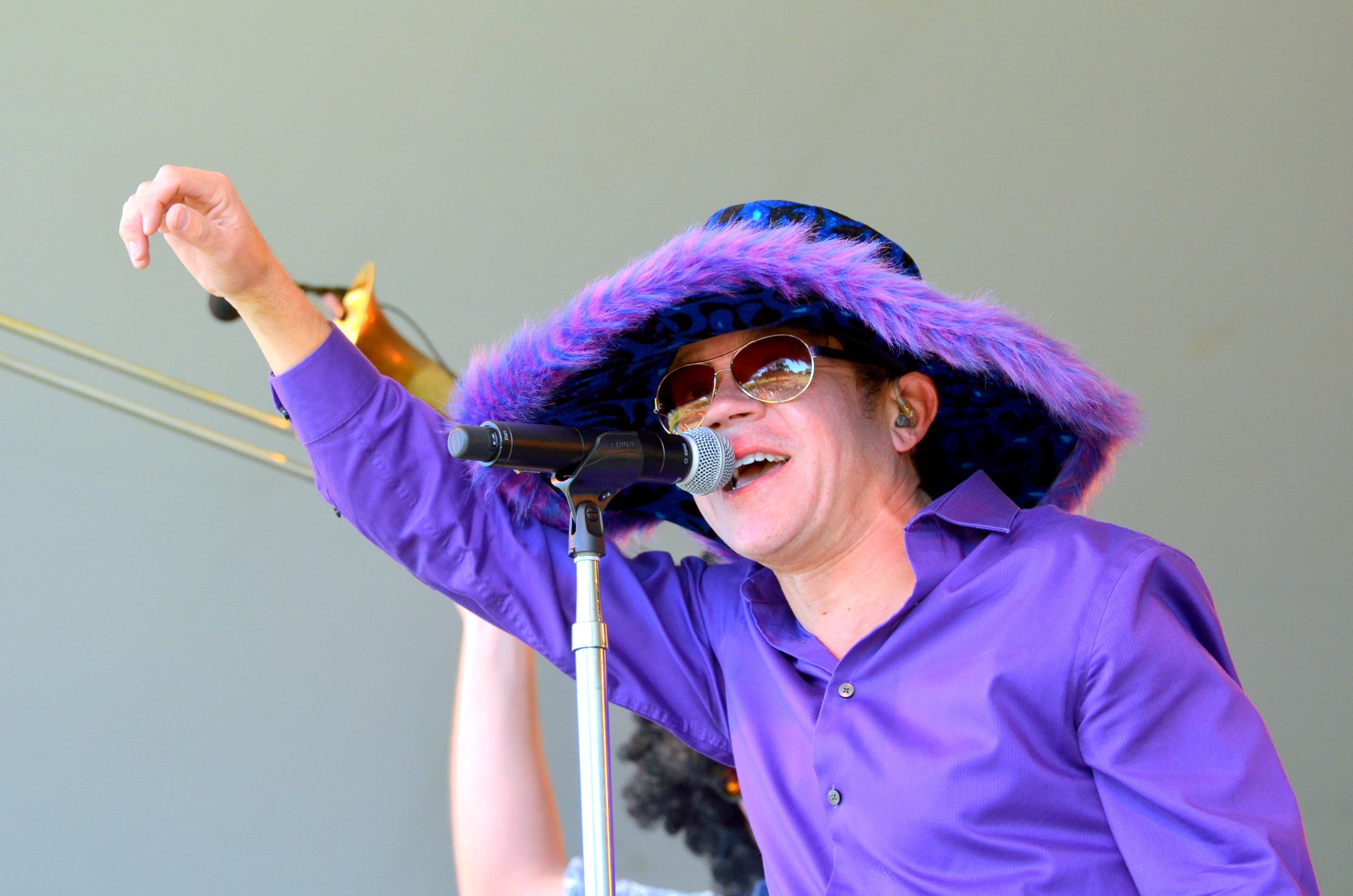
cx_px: 676
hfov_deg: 12.5
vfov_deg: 8.3
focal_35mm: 165
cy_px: 448
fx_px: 6188
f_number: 4.5
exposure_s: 1/640
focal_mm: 110
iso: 800
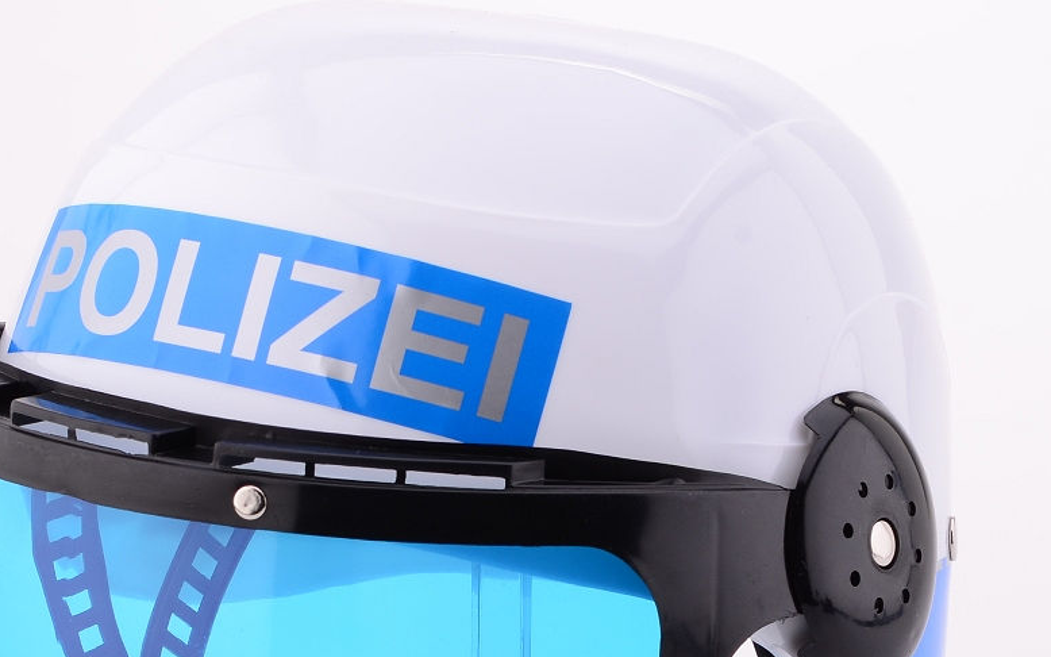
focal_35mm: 174
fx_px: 4983
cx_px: 432
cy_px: 608
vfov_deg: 7.5
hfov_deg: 12.0
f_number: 14
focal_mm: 60
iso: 100
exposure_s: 1/160
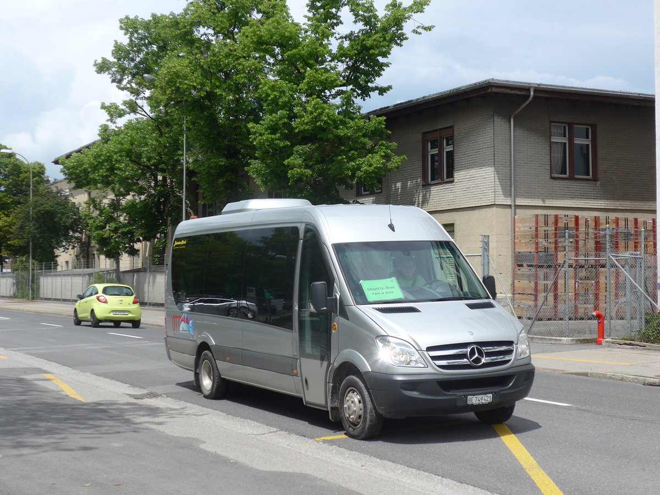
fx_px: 1125
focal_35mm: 59
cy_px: 248
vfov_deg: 24.8
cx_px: 330
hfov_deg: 32.7
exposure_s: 1/1300
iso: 80
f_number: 3.5
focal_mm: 12
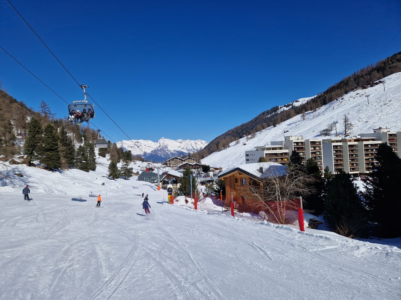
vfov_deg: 58.9
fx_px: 266
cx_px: 200
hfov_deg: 73.9
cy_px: 150
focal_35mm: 23
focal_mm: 5.4
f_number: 1.8
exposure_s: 1/5840
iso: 50
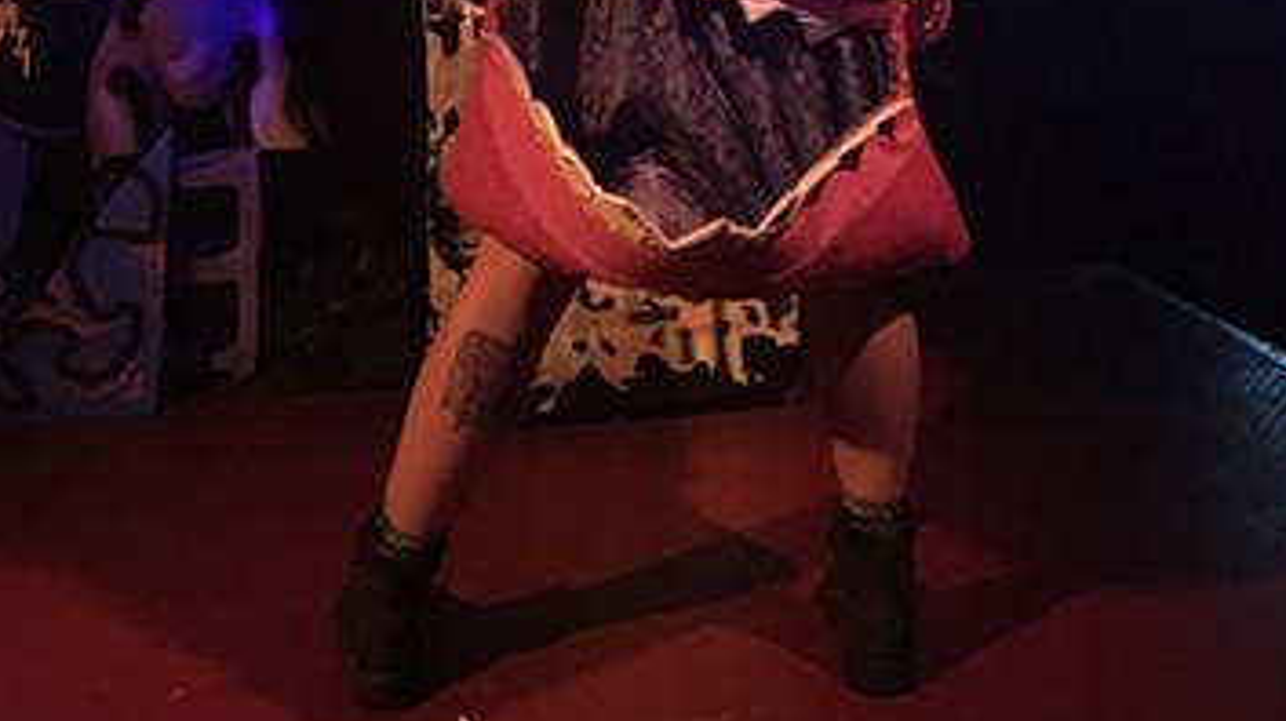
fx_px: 1465
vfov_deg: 25.3
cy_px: -109
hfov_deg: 47.4
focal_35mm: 43
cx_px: 648
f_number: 2.2
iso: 320
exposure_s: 1/15
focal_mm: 4.2
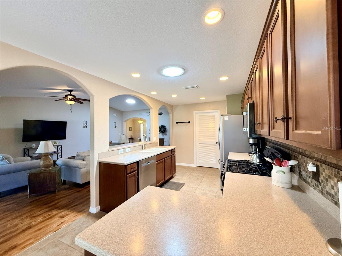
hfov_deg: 102.1
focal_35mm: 14
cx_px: 171
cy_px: 128
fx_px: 138
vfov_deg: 85.7
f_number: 2.2
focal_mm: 2.22
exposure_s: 1/78
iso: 400
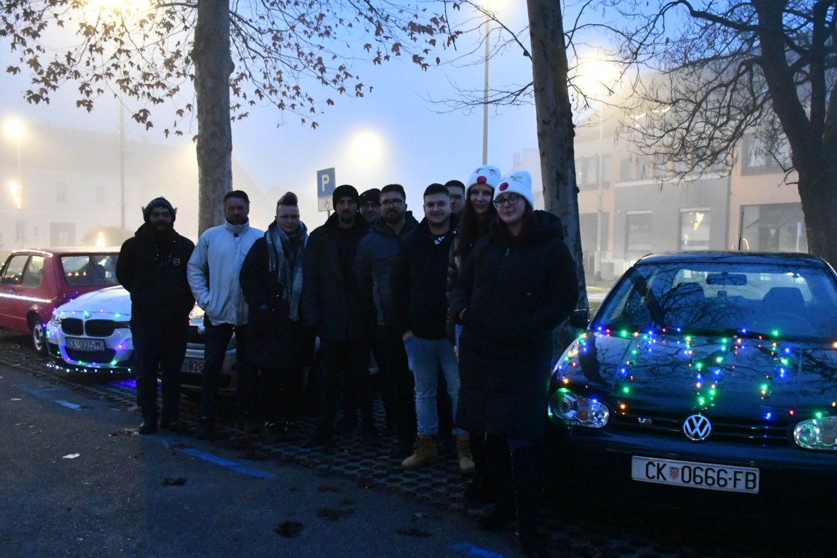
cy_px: 311
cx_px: 437
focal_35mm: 34
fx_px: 790
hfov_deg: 55.8
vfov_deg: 38.8
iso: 10000
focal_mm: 20
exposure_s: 1/60
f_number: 3.5
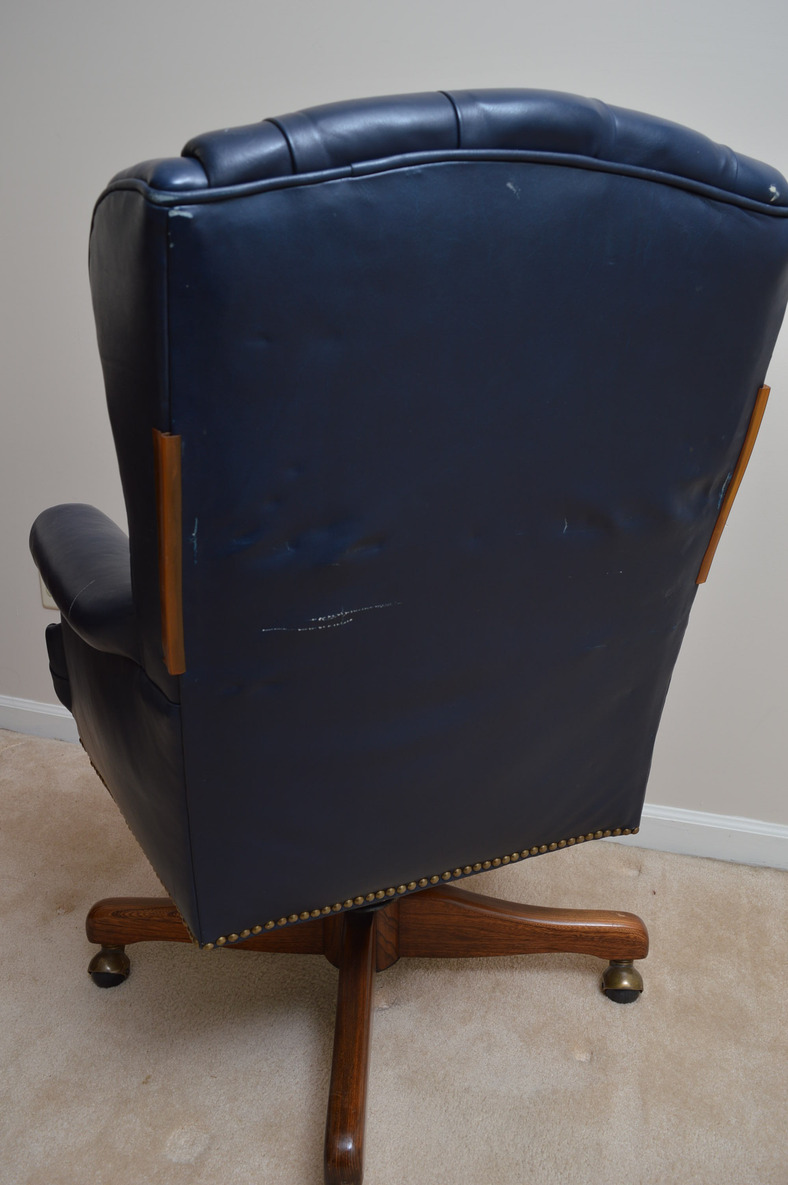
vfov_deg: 67.4
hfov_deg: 47.8
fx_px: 888
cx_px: 394
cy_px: 592
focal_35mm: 27
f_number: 5.6
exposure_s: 1/125
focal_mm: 18
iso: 100
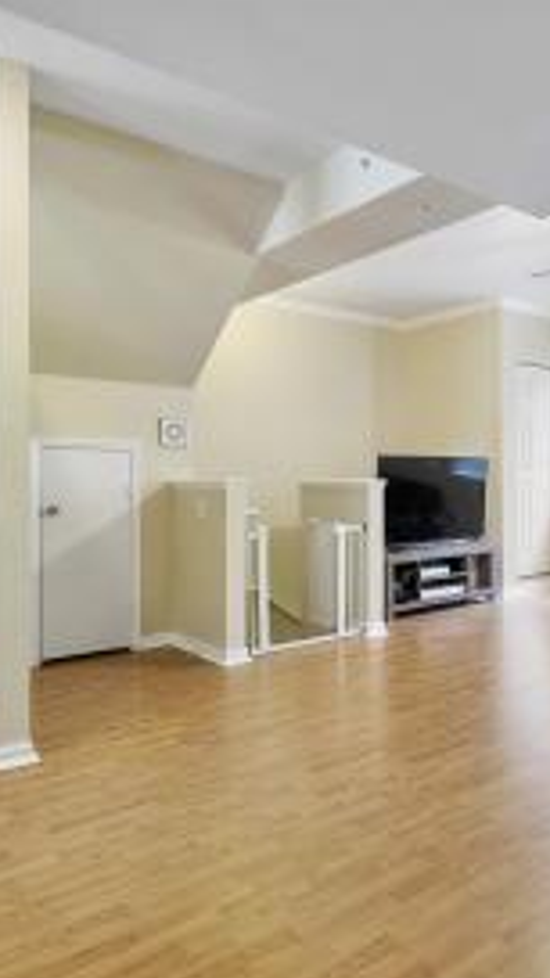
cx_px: 448
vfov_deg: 71.9
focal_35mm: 26
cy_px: 482
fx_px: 674
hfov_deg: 42.2
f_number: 6.3
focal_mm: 10
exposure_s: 1/50
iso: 320
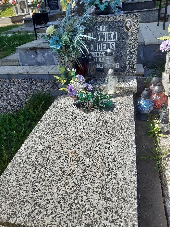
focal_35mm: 26
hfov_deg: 53.1
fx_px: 170
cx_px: 85
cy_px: 114
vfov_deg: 67.3
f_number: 1.7
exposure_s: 1/1678
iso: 40
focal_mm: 3.92
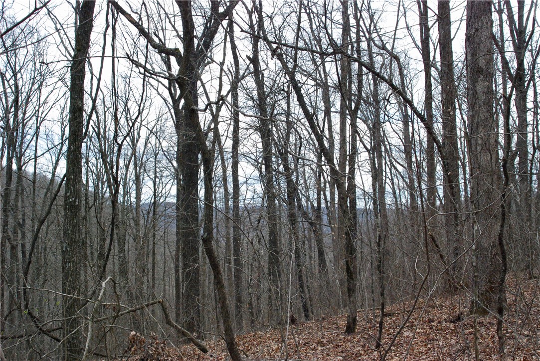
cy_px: 180
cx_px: 270
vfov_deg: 32.0
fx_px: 630
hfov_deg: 46.4
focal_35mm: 42
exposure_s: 1/800
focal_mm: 28
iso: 2000
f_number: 13
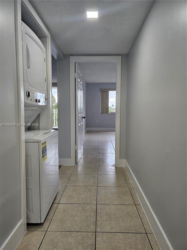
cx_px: 94
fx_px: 166
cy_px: 125
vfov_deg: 73.9
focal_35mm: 23
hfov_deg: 58.9
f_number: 1.7
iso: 125
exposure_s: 1/120
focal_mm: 6.3
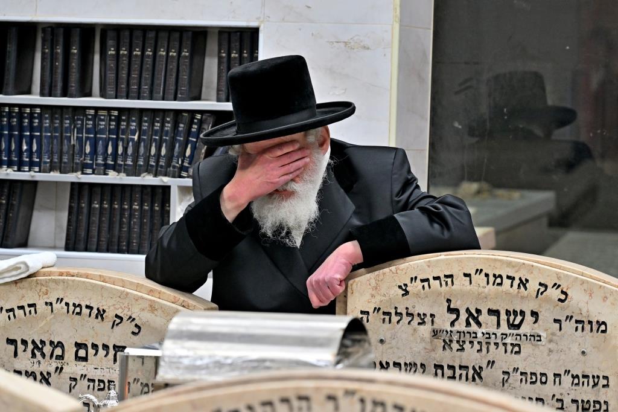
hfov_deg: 11.4
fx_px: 3089
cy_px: 206
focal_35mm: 180
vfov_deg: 7.6
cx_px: 309
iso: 640
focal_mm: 120
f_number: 4
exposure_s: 1/200
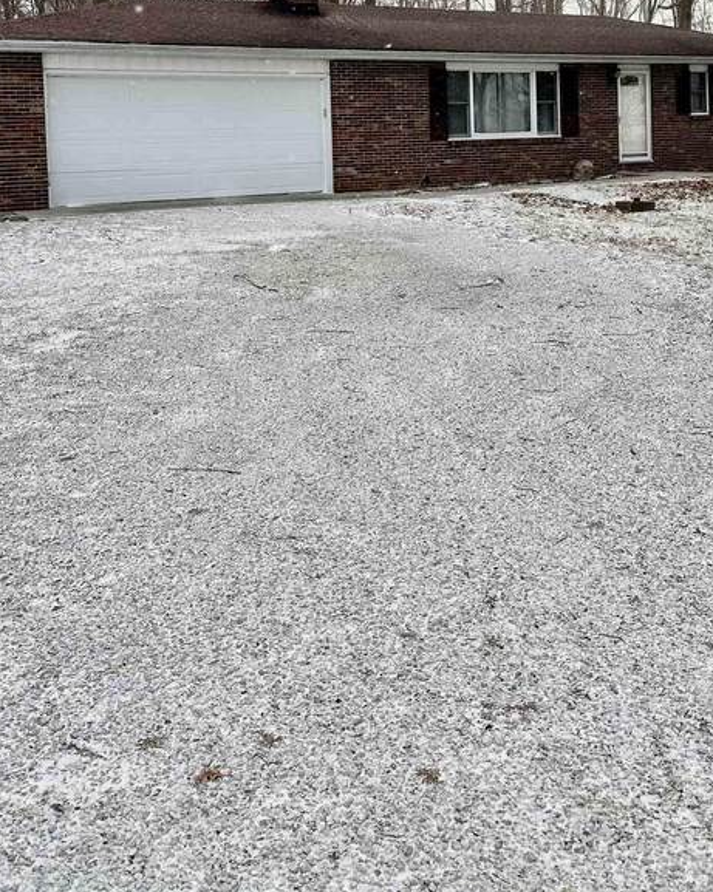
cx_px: 419
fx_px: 1030
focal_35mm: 39
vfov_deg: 44.3
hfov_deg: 38.1
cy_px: 164
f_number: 1.78
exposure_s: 1/3356
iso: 80
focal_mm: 6.86
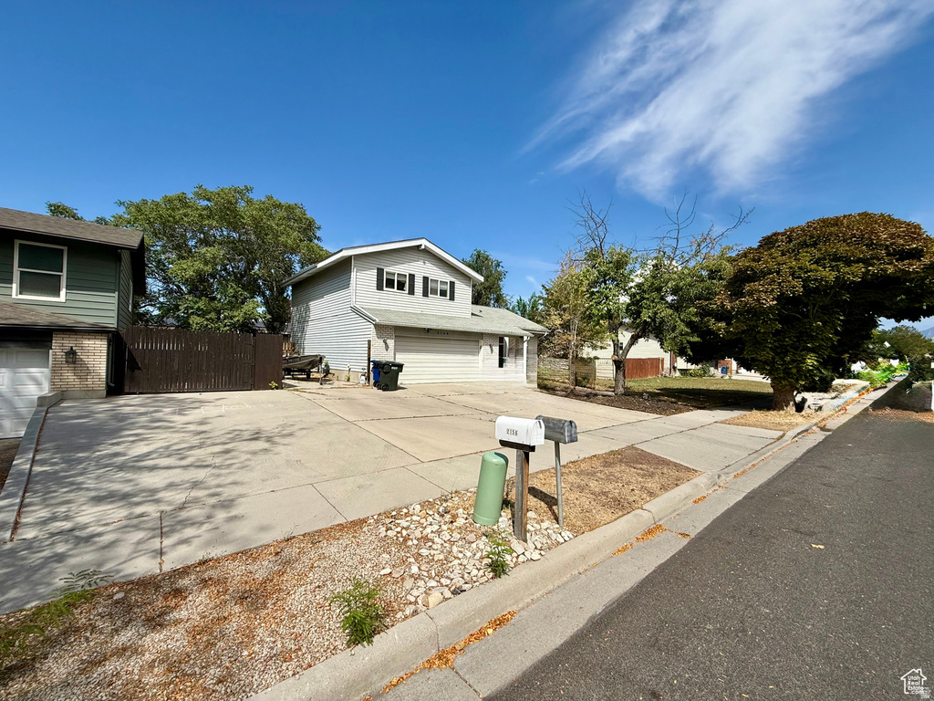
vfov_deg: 85.7
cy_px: 350
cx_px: 467
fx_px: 378
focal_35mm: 14
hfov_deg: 102.1
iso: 50
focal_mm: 2.22
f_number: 2.2
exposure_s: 1/3891
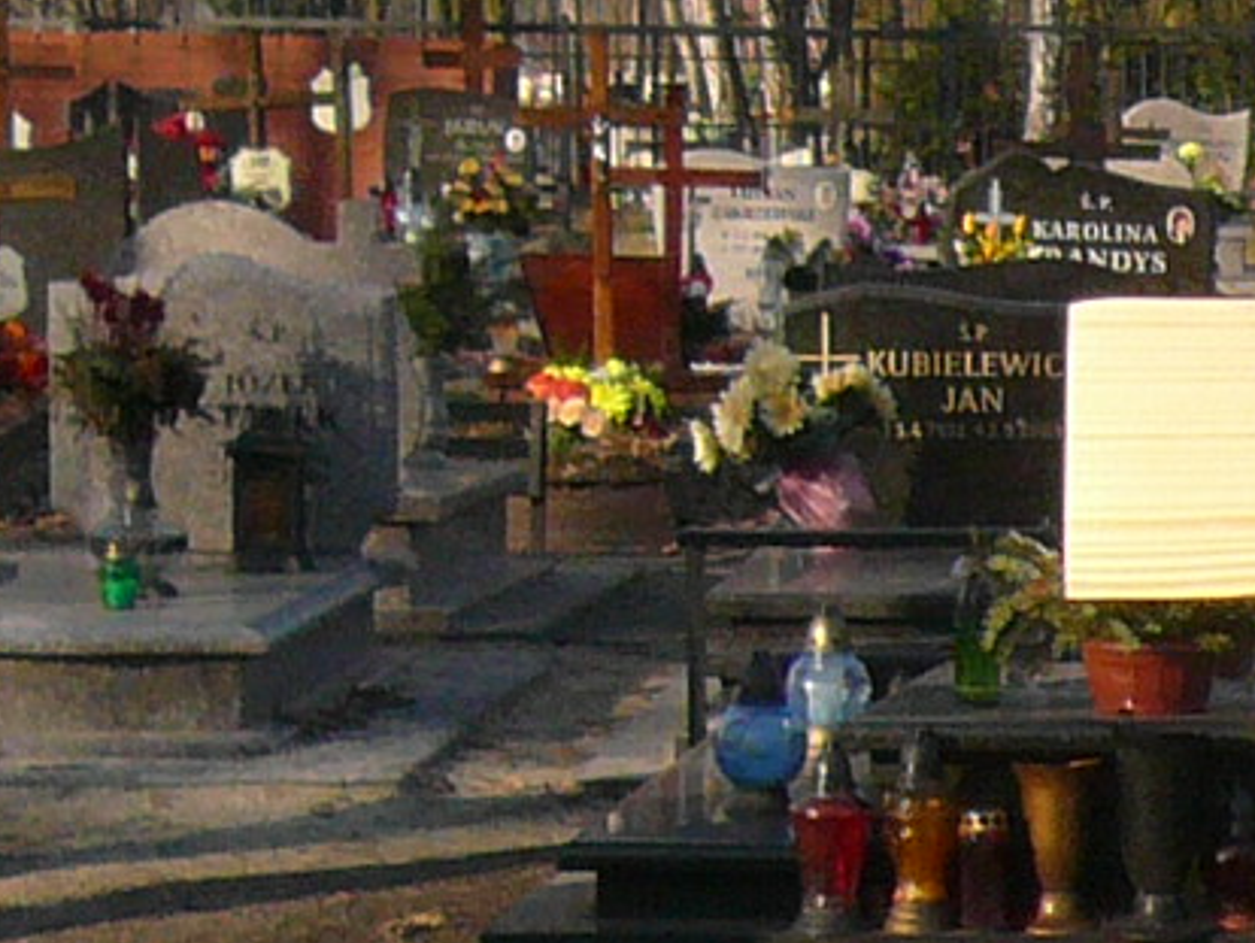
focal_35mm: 170
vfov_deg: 8.7
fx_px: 6167
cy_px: 919
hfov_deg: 10.9
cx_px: 2258
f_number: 2.8
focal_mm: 4.7
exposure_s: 1/640
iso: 100
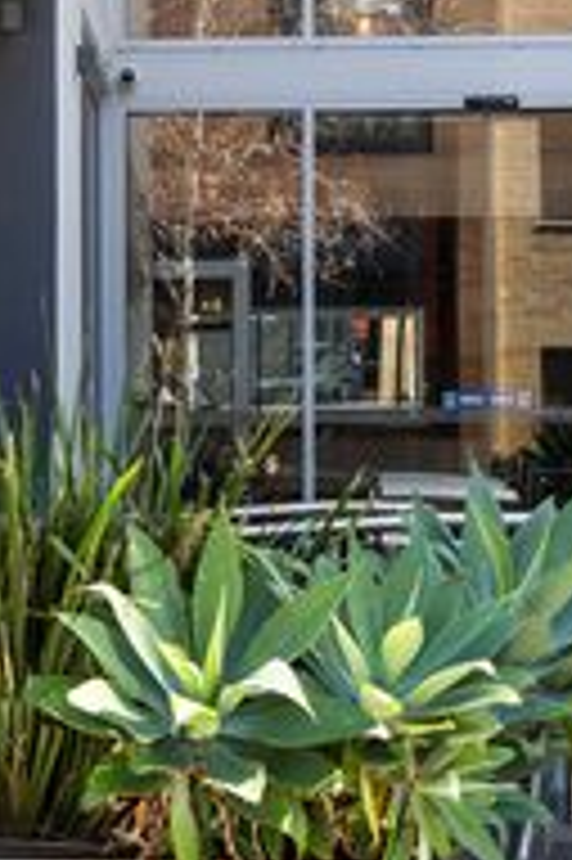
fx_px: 2053
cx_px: 113
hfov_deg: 15.8
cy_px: 281
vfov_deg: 23.5
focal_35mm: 86
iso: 1250
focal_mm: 35
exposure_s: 1/640
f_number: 5
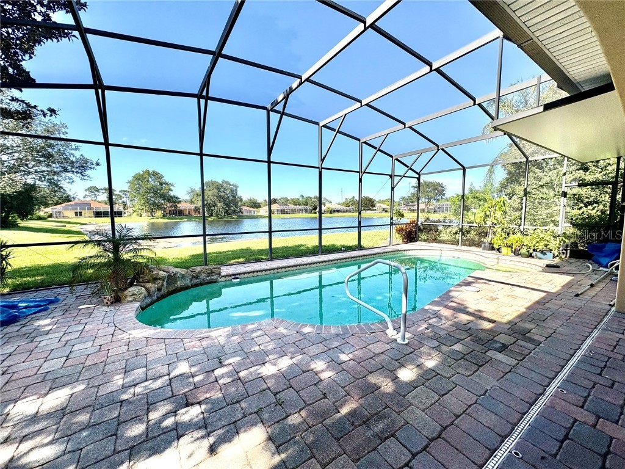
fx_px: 253
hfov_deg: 102.1
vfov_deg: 85.7
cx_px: 312
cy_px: 234
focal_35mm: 14
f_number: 2.2
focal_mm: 2.22
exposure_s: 1/796
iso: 40
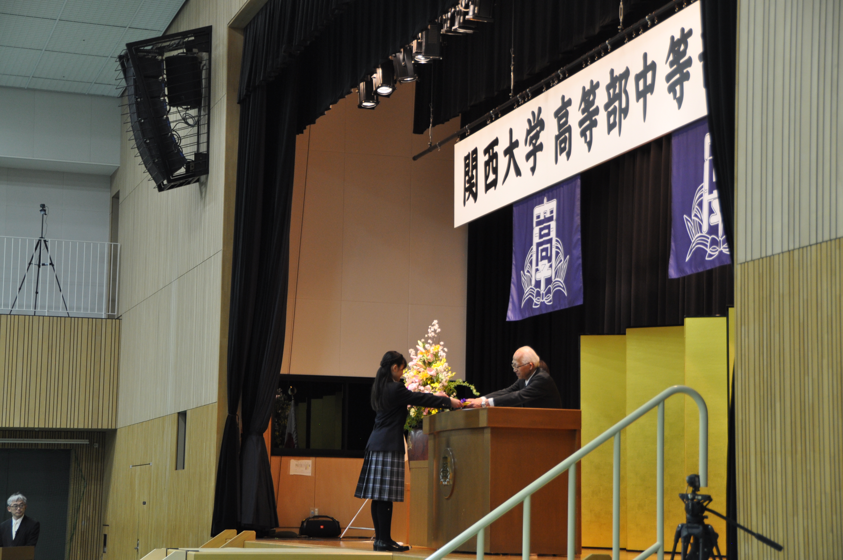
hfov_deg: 27.0
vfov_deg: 18.1
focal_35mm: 75
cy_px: 280
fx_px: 1754
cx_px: 422
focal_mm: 50
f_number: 4.8
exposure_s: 1/60
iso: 640
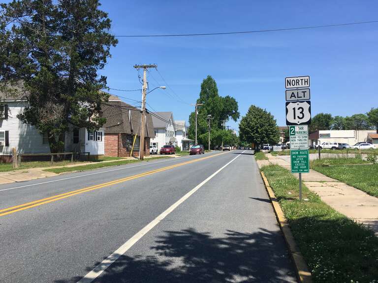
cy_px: 142
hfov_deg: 61.7
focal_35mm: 29
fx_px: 317
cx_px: 189
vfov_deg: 48.2
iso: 25
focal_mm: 4.15
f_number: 2.2
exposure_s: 1/1451
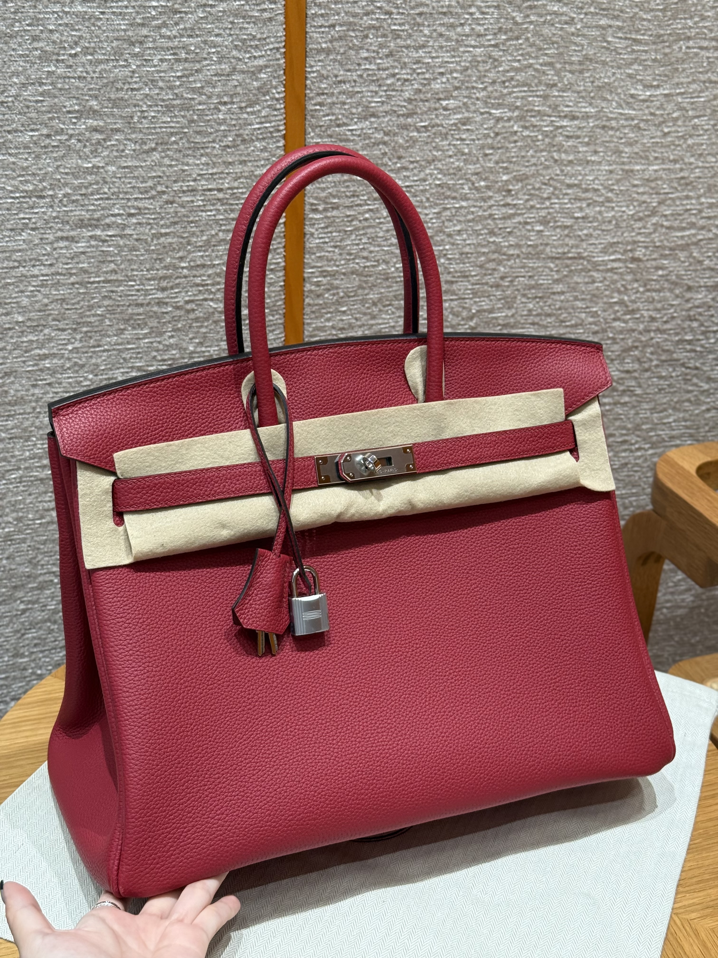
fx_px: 1327
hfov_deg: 30.3
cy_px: 479
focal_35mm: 48
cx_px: 359
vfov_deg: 39.7
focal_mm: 6.76
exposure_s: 1/79
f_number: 1.78
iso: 100
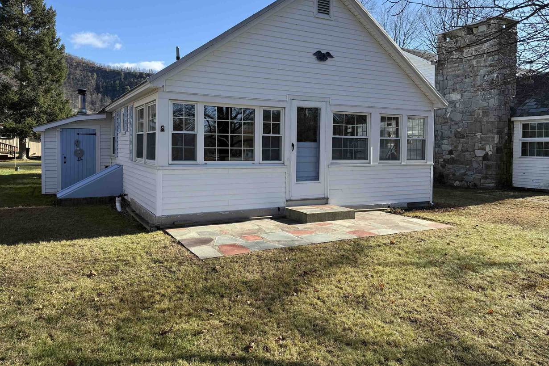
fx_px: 396
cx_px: 264
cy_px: 157
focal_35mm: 26
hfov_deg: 69.4
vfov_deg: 49.4
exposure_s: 1/2169
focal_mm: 6.76
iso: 80
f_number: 1.78
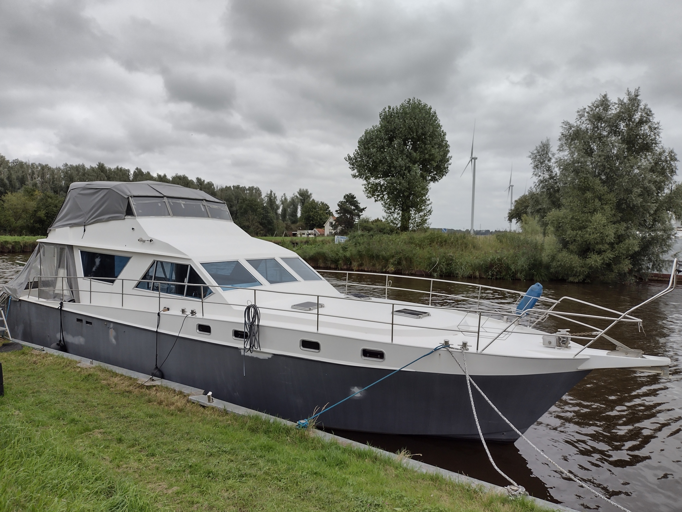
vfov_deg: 51.4
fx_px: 532
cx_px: 341
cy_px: 256
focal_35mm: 27
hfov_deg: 65.3
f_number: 1.7
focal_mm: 4.71
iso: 100
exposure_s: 1/1590
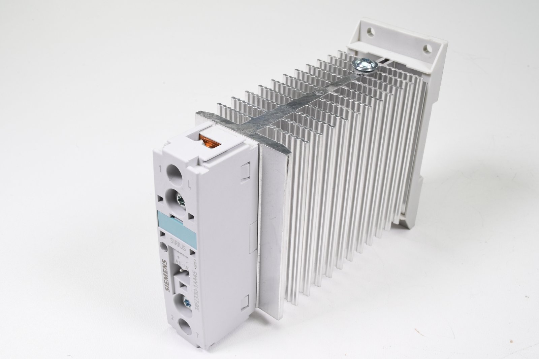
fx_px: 674
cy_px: 180
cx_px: 270
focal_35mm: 45
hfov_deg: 43.6
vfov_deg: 29.9
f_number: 20
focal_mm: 30
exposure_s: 1/40
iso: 800
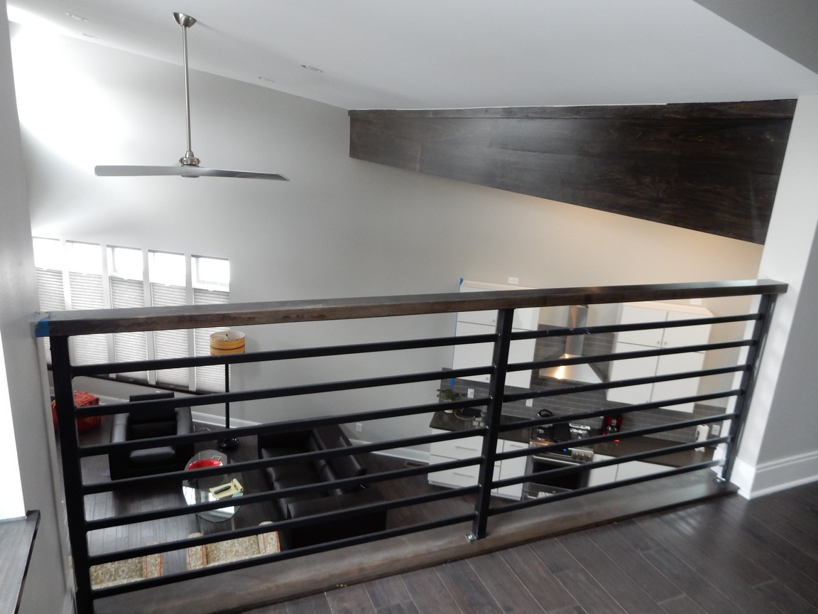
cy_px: 307
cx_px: 409
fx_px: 591
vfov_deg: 54.9
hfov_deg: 69.4
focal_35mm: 25
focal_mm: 4.5
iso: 320
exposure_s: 1/30
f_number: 3.7
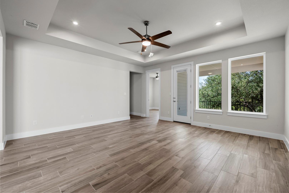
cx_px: 144
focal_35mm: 15
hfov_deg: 100.4
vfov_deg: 77.4
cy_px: 96
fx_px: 120
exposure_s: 1/6
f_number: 11
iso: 800
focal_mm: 15
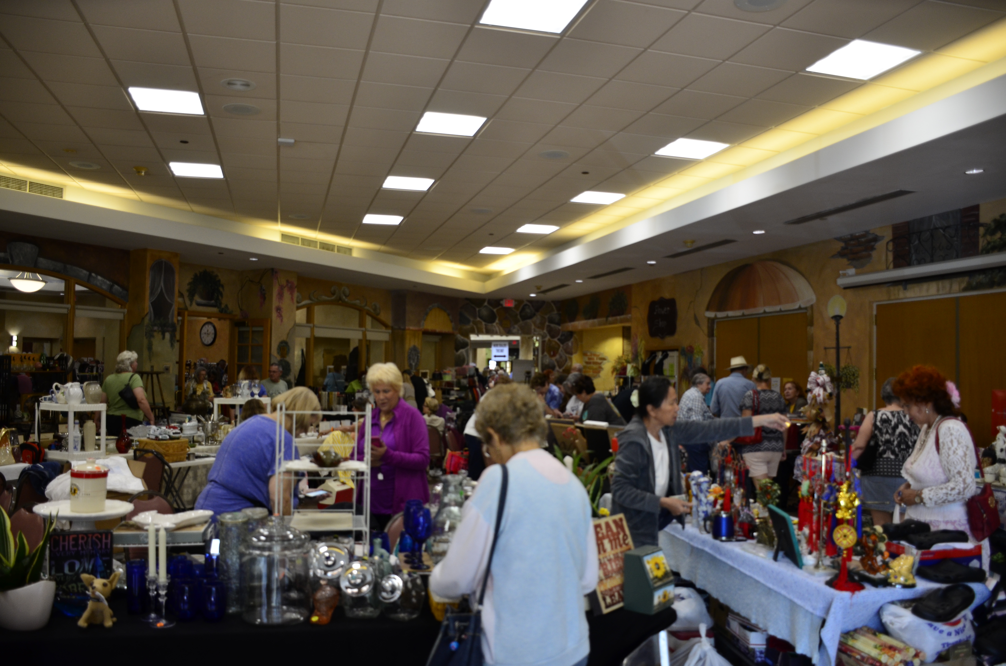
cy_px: 333
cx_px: 503
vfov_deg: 47.7
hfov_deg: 67.5
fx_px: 753
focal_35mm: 27
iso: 500
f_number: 3.5
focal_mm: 18
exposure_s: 1/100
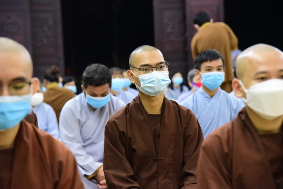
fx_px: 944
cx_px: 142
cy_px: 94
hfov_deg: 17.1
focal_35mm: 120
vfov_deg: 11.4
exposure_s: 1/80
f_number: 5
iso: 8000
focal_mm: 120
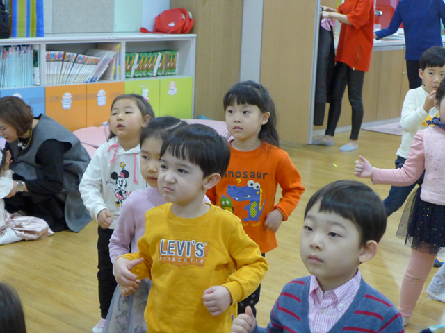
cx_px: 222
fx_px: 964
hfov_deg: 26.0
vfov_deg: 19.6
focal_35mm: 75
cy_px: 166
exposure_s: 1/400
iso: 1250
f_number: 2.2
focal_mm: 14.7
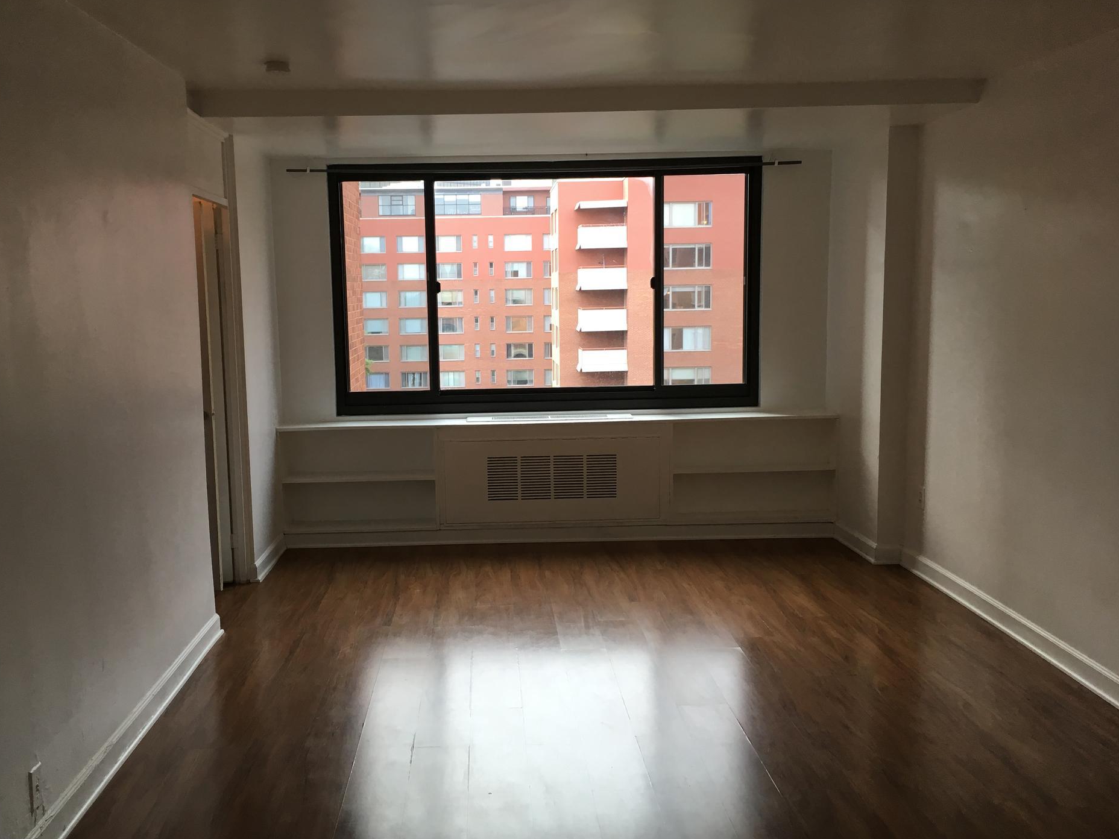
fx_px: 1034
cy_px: 427
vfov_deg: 44.2
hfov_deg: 56.7
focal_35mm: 32
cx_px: 503
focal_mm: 4.15
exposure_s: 1/40
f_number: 2.2
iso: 25
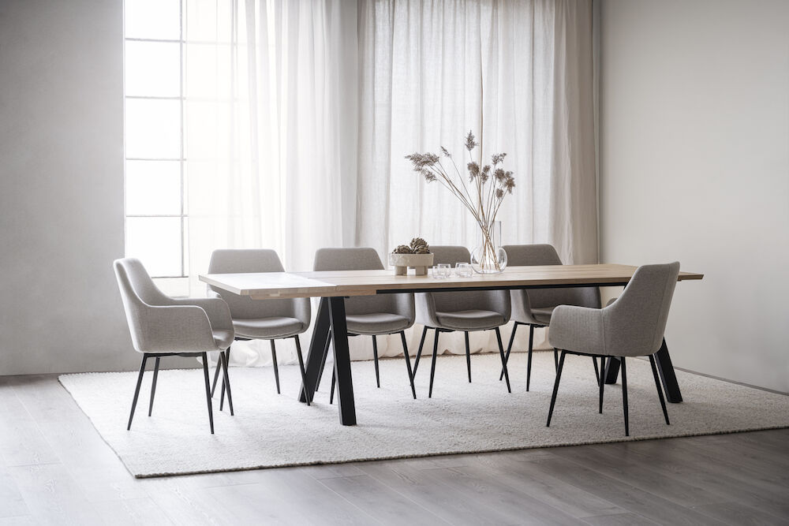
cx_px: 394
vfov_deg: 24.2
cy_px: 263
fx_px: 1227
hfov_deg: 35.6
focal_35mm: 56
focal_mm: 56
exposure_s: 1
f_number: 4
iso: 100
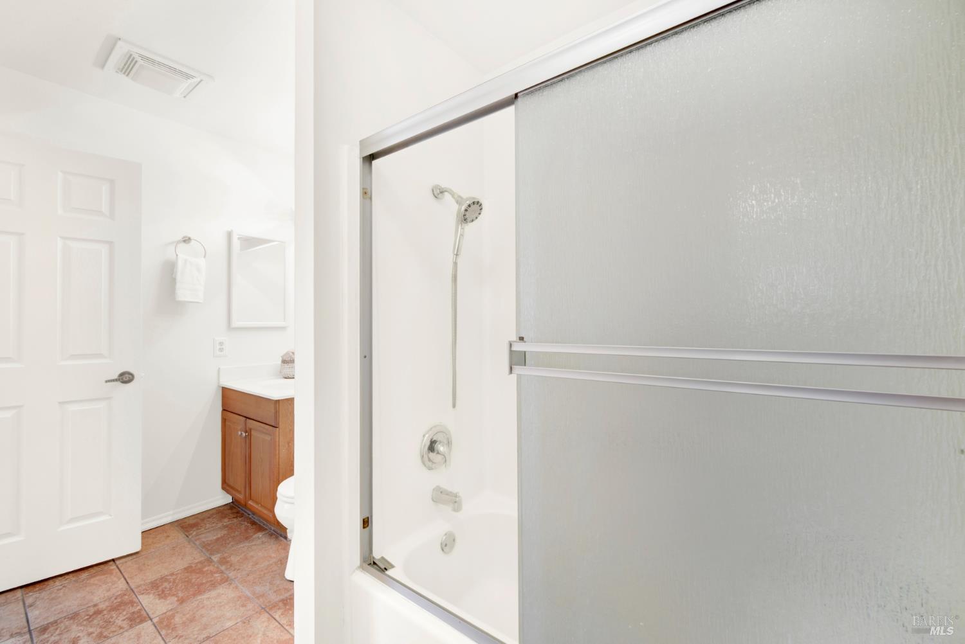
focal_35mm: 14
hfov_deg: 104.2
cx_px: 482
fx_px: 375
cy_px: 322
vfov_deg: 81.3
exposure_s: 1.6
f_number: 14
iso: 100
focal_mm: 14
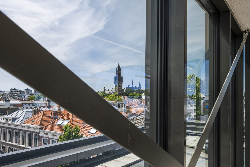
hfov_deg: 61.9
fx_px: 208
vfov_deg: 43.6
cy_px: 84
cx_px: 125
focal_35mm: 30
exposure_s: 1/125
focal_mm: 30
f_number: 9
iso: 100
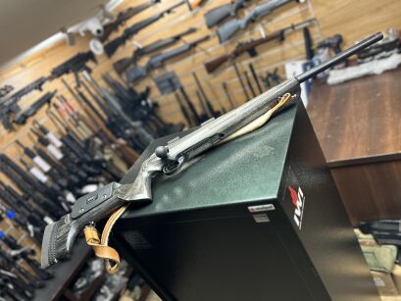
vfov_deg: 53.1
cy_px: 150
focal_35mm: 26
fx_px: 301
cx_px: 200
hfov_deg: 67.3
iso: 80
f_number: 1.5
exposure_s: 1/50
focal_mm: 5.7
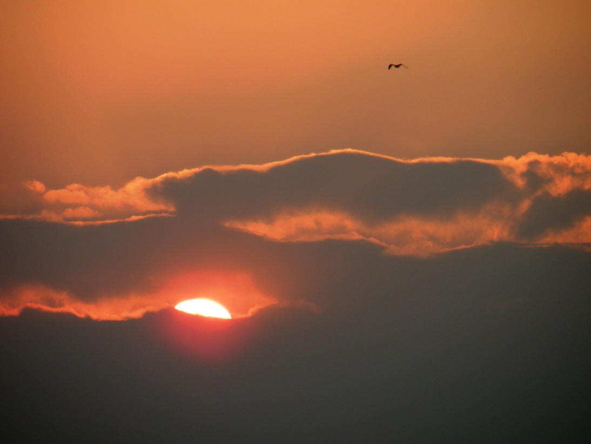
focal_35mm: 486
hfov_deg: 4.1
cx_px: 296
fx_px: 8299
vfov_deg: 3.1
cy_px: 222
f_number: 5
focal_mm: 84.2
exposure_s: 1/500
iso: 64
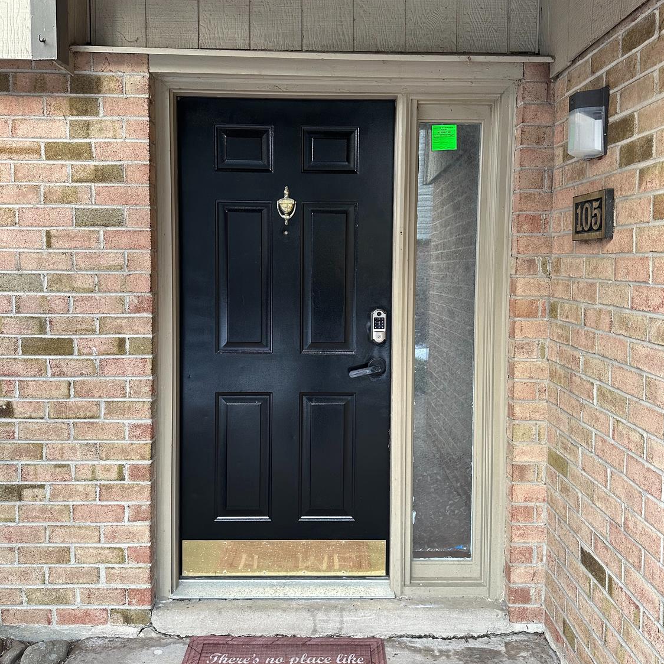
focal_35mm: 29
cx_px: 340
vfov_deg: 55.5
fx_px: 629
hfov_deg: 55.6
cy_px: 297
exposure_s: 1/121
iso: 200
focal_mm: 6.86
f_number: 1.78
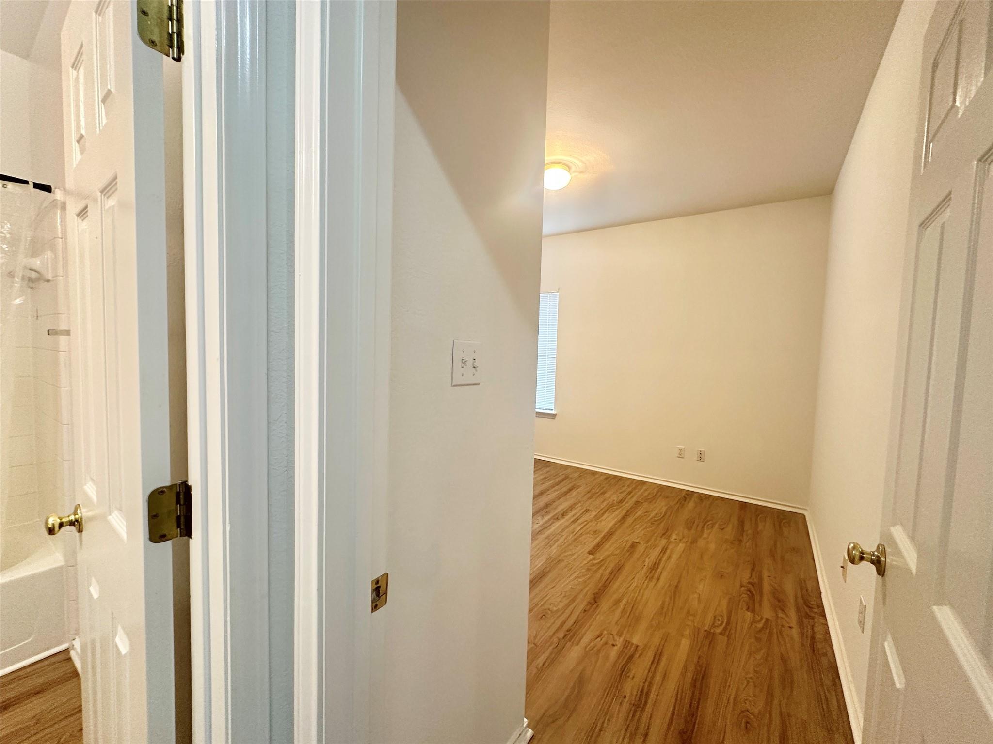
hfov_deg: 102.1
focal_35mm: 14
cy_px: 372
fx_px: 402
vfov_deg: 85.7
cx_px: 496
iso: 200
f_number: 2.2
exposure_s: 1/60
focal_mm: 2.22
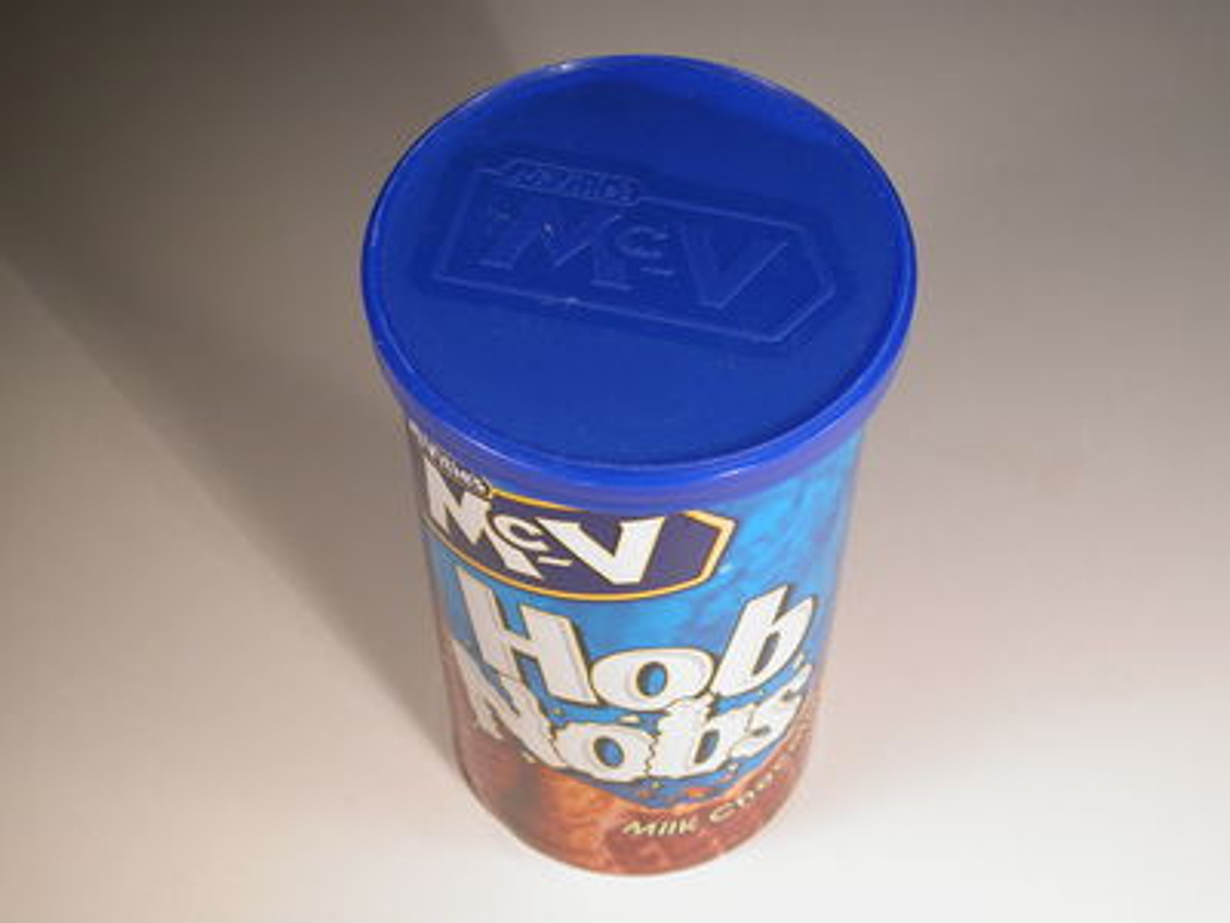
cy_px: 462
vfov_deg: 25.2
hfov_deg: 33.2
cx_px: 615
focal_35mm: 58
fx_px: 2061
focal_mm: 14.7
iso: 100
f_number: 5
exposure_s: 1/31.9
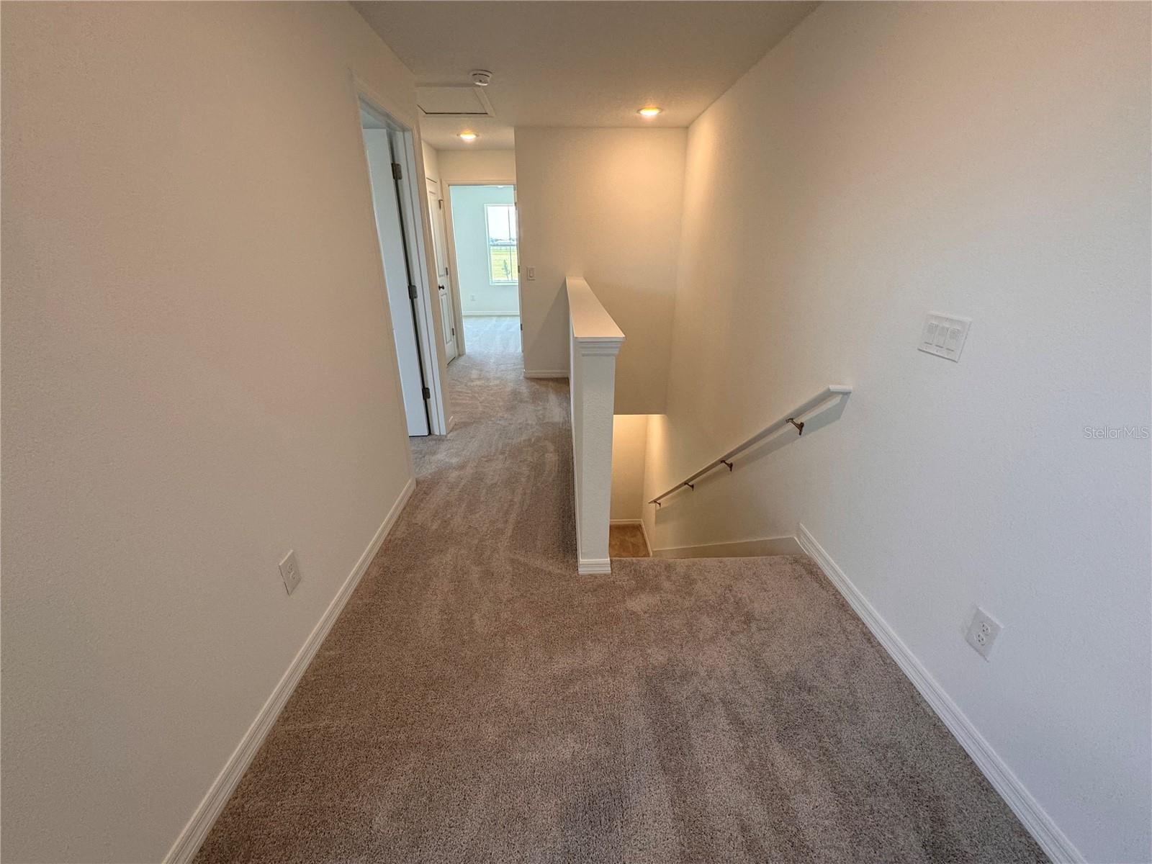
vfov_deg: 85.7
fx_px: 466
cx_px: 576
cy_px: 432
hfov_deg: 102.1
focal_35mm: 14
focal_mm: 2.22
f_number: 2.2
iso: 125
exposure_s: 1/120
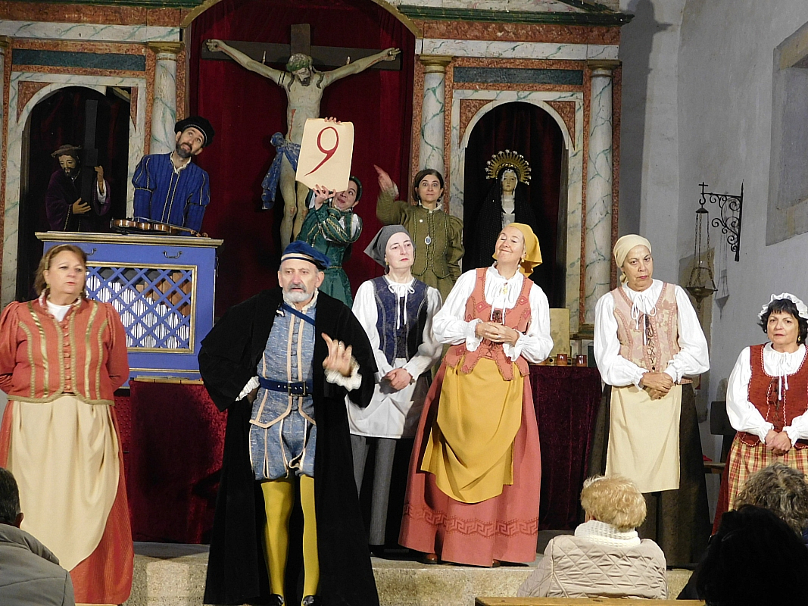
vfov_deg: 20.7
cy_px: 303
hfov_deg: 27.4
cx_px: 404
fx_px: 1657
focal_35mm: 71
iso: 280
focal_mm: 12.6
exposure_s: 1/30
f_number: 4.3
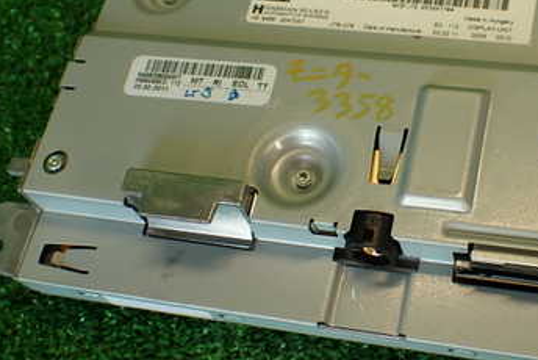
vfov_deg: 23.4
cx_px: 380
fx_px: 867
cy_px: 174
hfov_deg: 34.0
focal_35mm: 58
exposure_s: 1/60
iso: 100
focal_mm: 5.79
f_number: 2.4
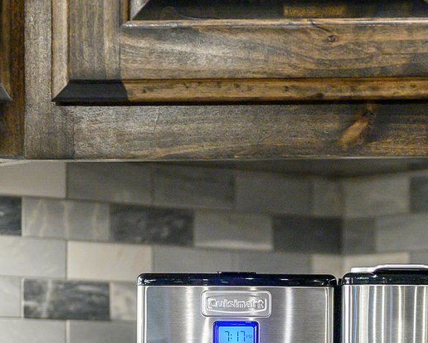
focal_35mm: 186
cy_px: 462
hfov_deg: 10.4
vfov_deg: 8.2
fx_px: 2357
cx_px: 310
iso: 200
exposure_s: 1/250
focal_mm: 50
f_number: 1.8
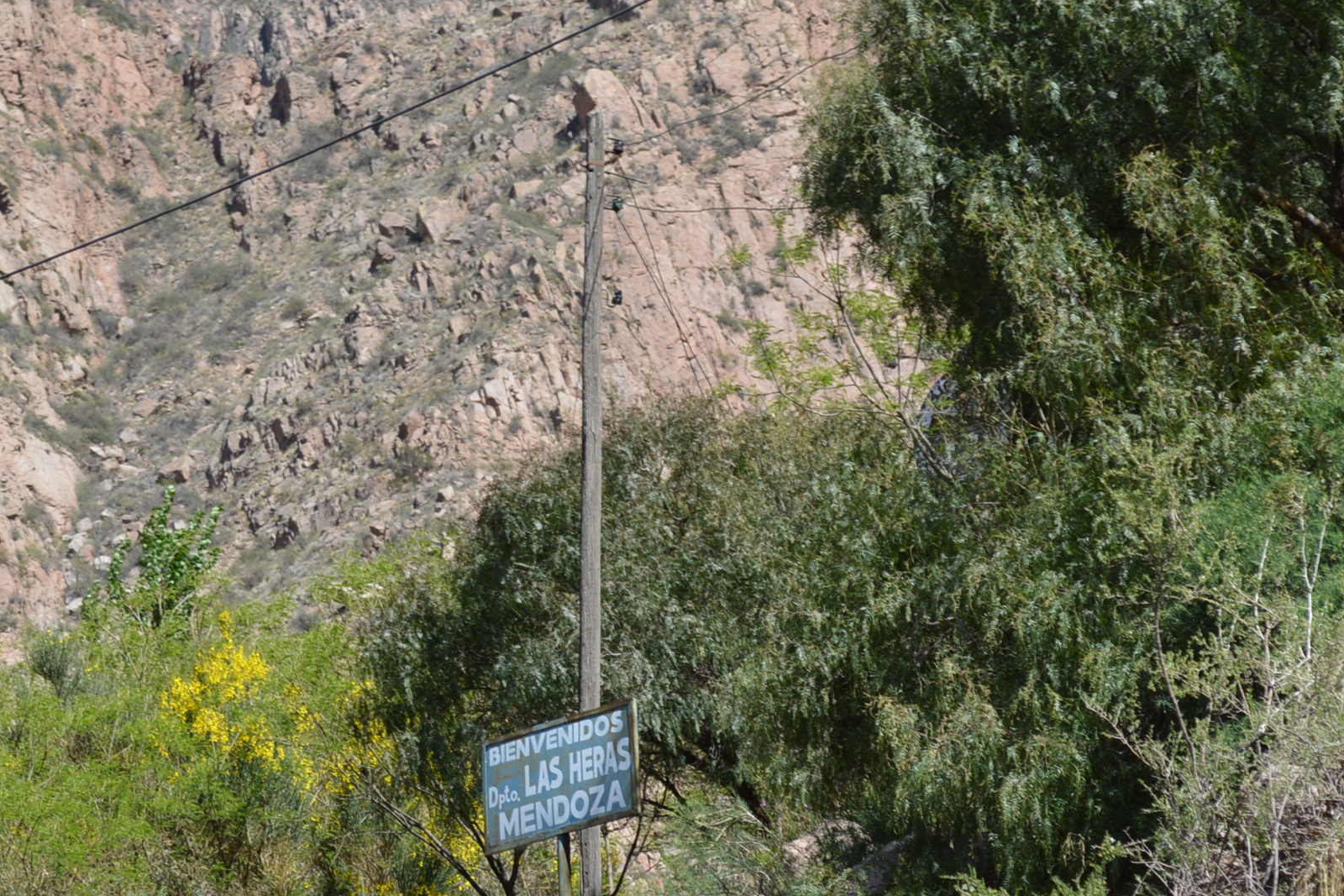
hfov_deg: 13.3
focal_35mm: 155
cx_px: 659
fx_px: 5784
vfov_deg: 8.8
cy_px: 756
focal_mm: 55
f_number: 7.1
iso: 100
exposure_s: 1/200
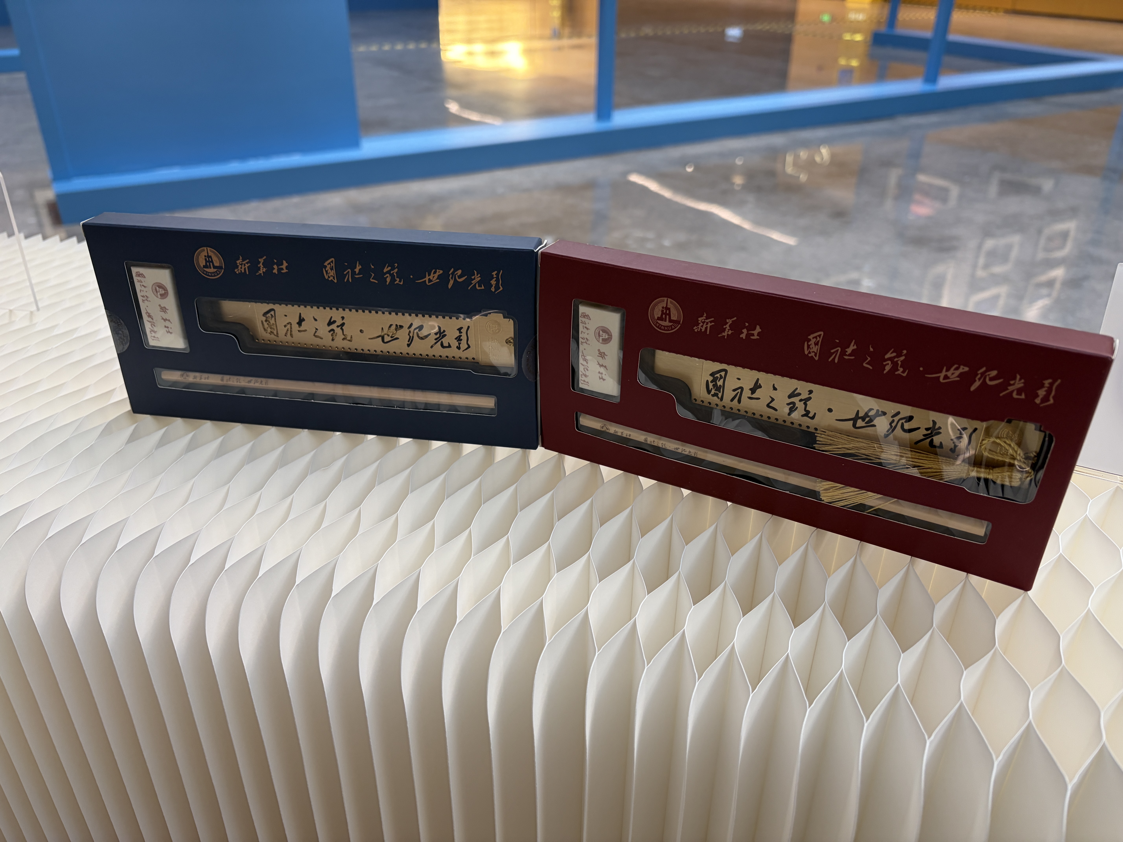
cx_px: 562
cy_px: 421
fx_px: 843
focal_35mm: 26
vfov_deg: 53.1
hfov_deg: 67.3
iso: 100
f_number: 1.6
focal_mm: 5.96
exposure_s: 1/50
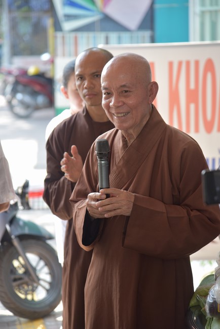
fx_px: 1099
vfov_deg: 17.1
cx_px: 110
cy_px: 164
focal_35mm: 120
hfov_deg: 11.4
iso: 400
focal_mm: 120
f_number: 4
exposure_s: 1/250
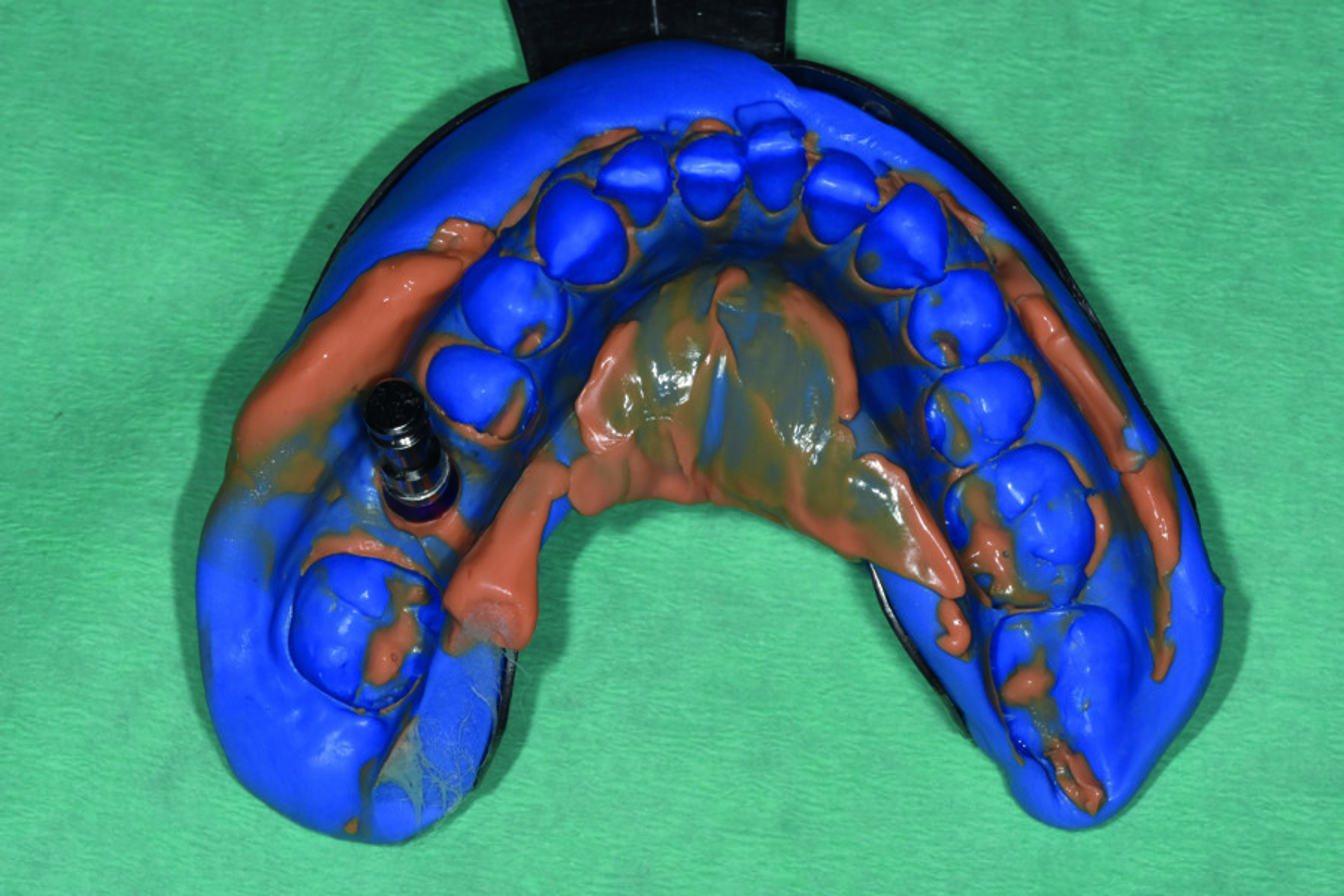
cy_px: 448
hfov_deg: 13.0
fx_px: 5880
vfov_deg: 8.7
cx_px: 672
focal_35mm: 158
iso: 800
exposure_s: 1/200
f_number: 25
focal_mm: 105
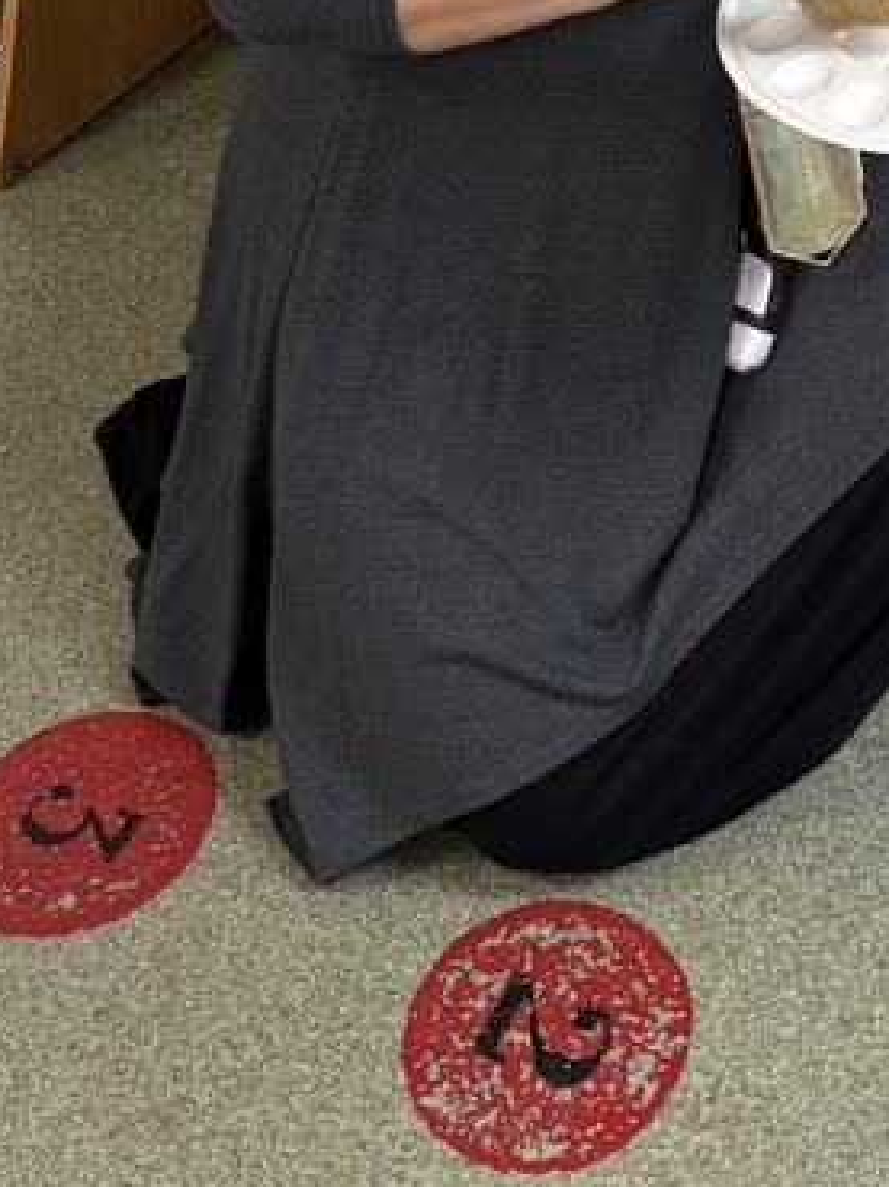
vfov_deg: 23.9
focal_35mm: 72
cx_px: 802
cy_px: -340
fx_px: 2468
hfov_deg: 20.0
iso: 125
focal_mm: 5.96
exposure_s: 1/60
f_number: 1.6
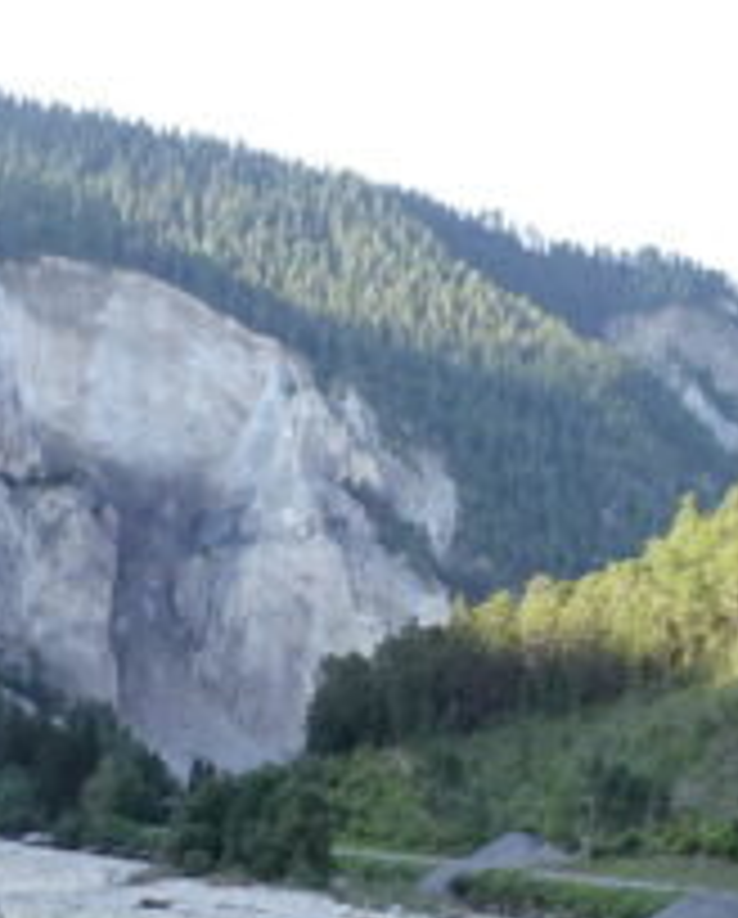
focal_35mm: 88
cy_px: 832
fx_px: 2395
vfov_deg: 21.2
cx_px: 688
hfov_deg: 17.2
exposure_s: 1/250
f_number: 3.5
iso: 200
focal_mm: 4.25
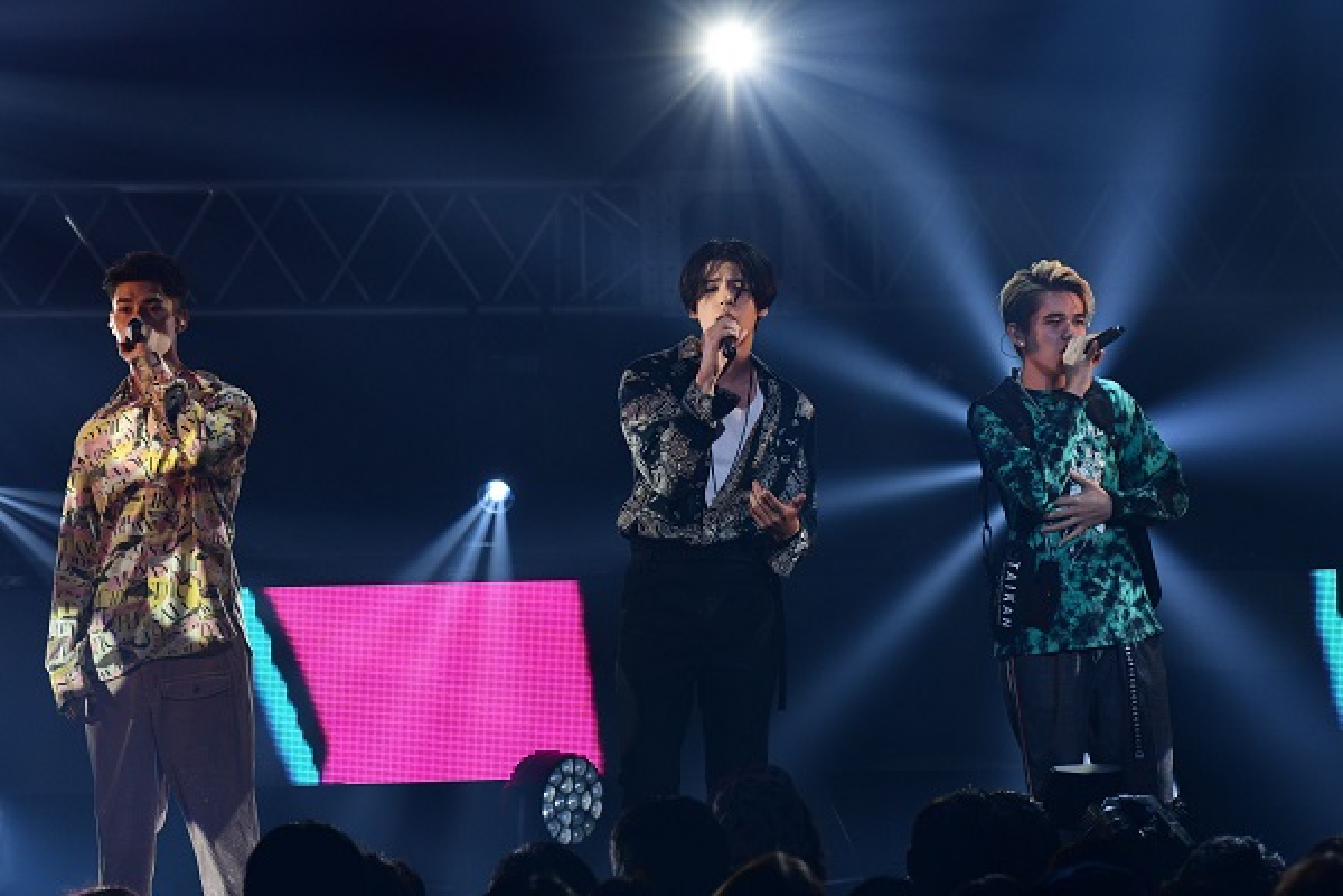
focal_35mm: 210
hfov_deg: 9.8
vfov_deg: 6.5
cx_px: 672
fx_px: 7834
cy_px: 448
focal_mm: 210
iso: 2000
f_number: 8
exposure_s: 1/320
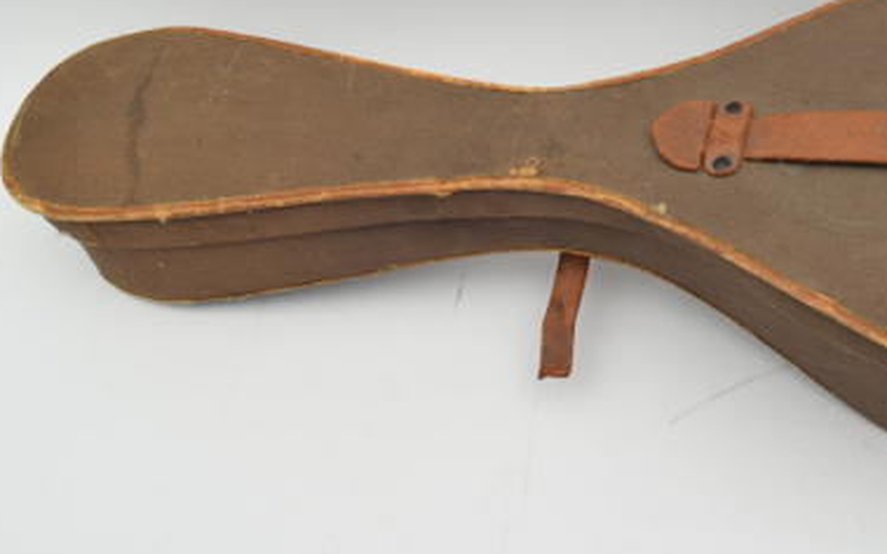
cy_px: 208
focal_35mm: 57
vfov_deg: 22.7
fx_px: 1377
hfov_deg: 34.7
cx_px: 697
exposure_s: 1/125
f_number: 9
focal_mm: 22
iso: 100
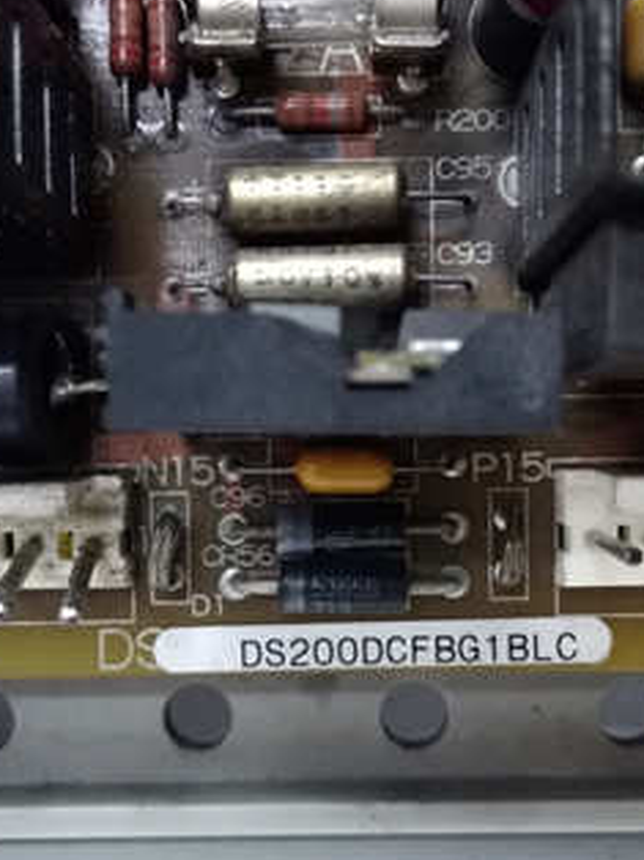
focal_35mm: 43
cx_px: 359
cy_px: 492
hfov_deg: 33.5
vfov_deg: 43.8
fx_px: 1068
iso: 916
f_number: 2
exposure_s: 1/33
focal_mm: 3.79
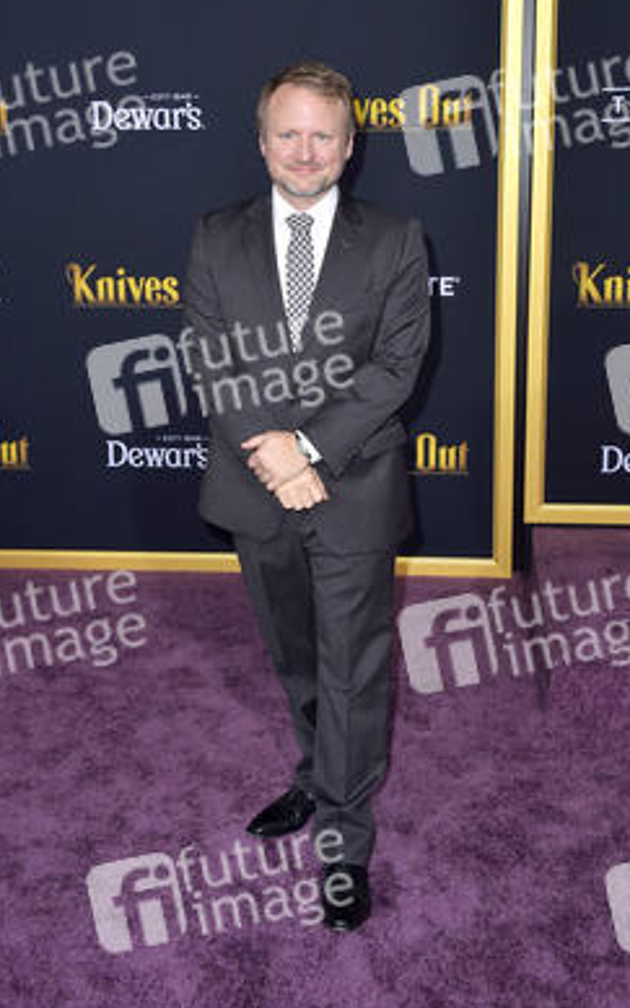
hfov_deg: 29.2
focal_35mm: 44
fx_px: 1209
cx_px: 297
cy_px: 503
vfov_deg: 45.3
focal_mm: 42
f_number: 7.1
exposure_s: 1/250
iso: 500
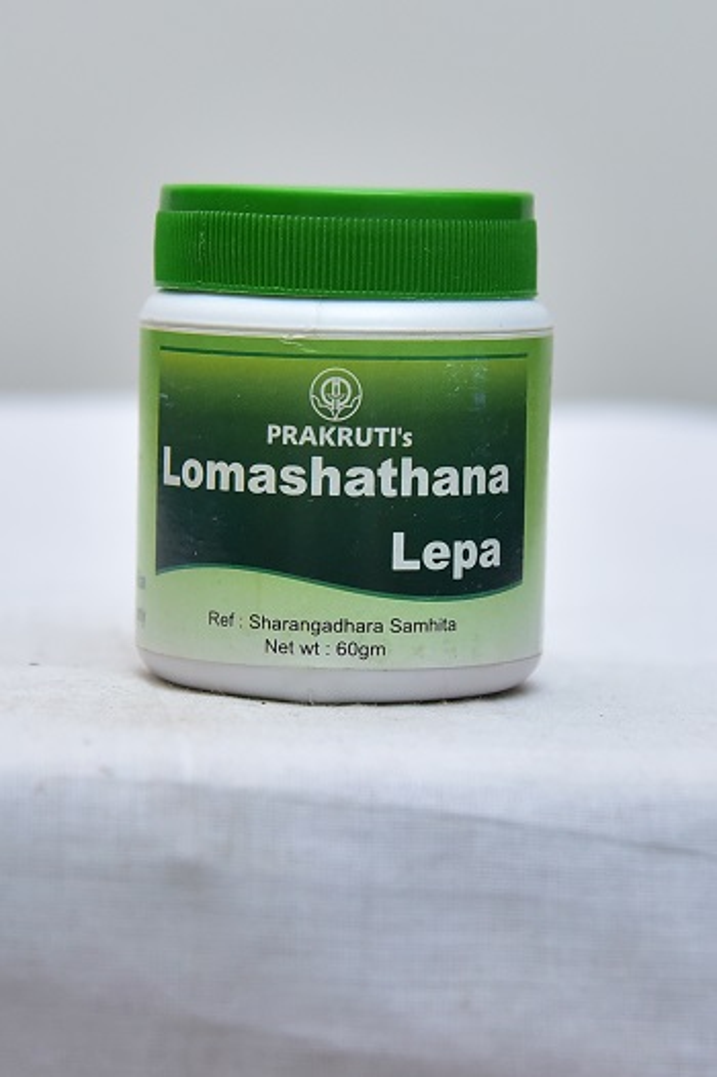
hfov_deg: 19.4
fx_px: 2094
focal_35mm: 70
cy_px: 538
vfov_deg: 28.9
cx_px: 358
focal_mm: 70
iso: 1600
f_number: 4
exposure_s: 1/125
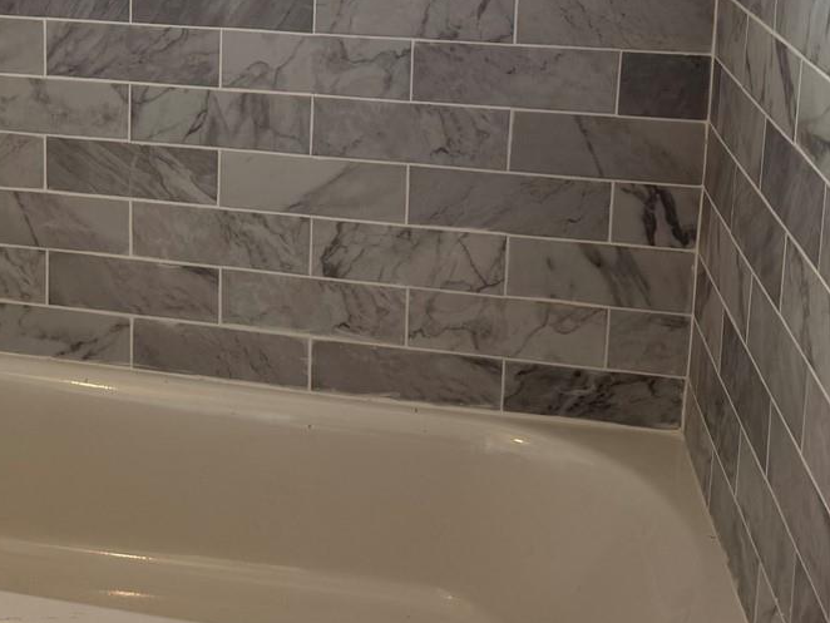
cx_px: 49
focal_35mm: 58
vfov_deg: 23.9
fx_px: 1391
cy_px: -36
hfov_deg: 31.3
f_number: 1.78
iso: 80
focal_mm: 6.76
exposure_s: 1/120
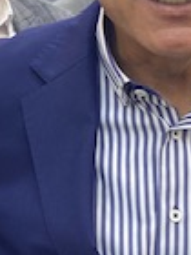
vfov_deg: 16.5
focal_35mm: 119
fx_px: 875
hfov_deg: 12.3
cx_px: -16
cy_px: 86
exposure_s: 1/100
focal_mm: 4.25
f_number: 1.8
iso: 125
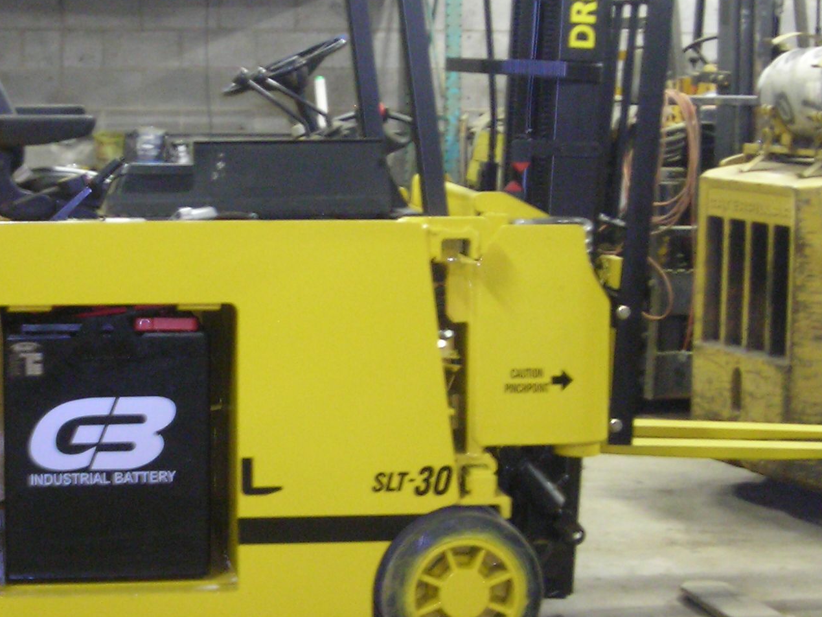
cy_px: 206
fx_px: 2280
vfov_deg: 15.4
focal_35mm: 96
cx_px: 314
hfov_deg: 20.4
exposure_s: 1.02
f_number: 3.4
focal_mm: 7.8
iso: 200
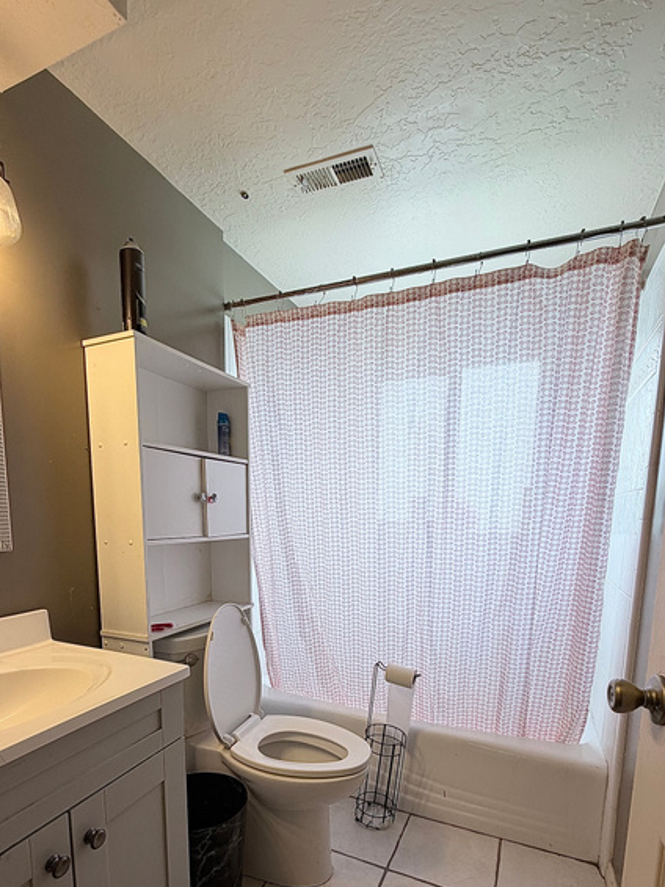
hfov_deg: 68.5
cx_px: 300
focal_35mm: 19
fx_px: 487
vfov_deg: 81.9
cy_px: 589
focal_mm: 2.22
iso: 64
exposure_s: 1/121
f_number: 2.2
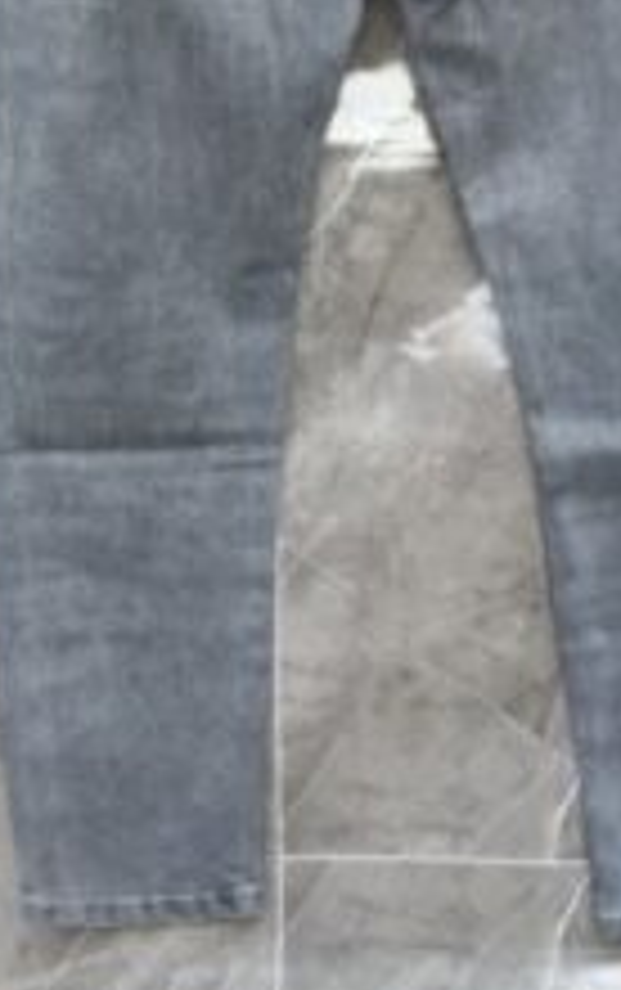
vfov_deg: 37.1
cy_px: 158
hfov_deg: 24.8
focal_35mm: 52
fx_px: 1404
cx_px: 400
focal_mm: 2.91
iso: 40
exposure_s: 1/164
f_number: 1.9
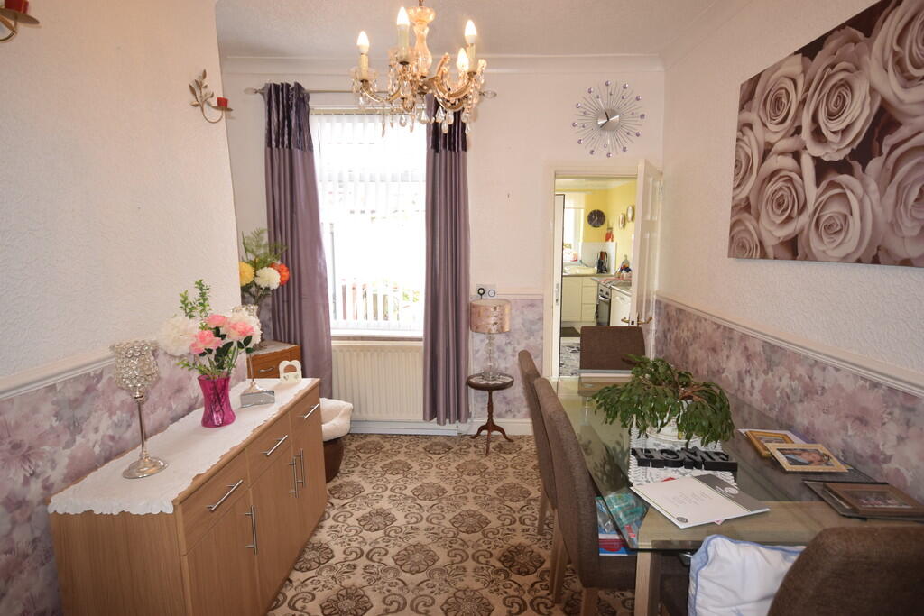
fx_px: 501
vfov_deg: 63.2
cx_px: 462
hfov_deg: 85.4
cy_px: 308
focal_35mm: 20
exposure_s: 1/125
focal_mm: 13
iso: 640
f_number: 5.6
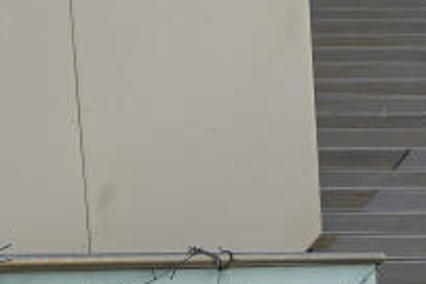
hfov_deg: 14.2
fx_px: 1018
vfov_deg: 13.4
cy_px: -300
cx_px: 1061
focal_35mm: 86
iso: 250
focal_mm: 17
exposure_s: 1/400
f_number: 9
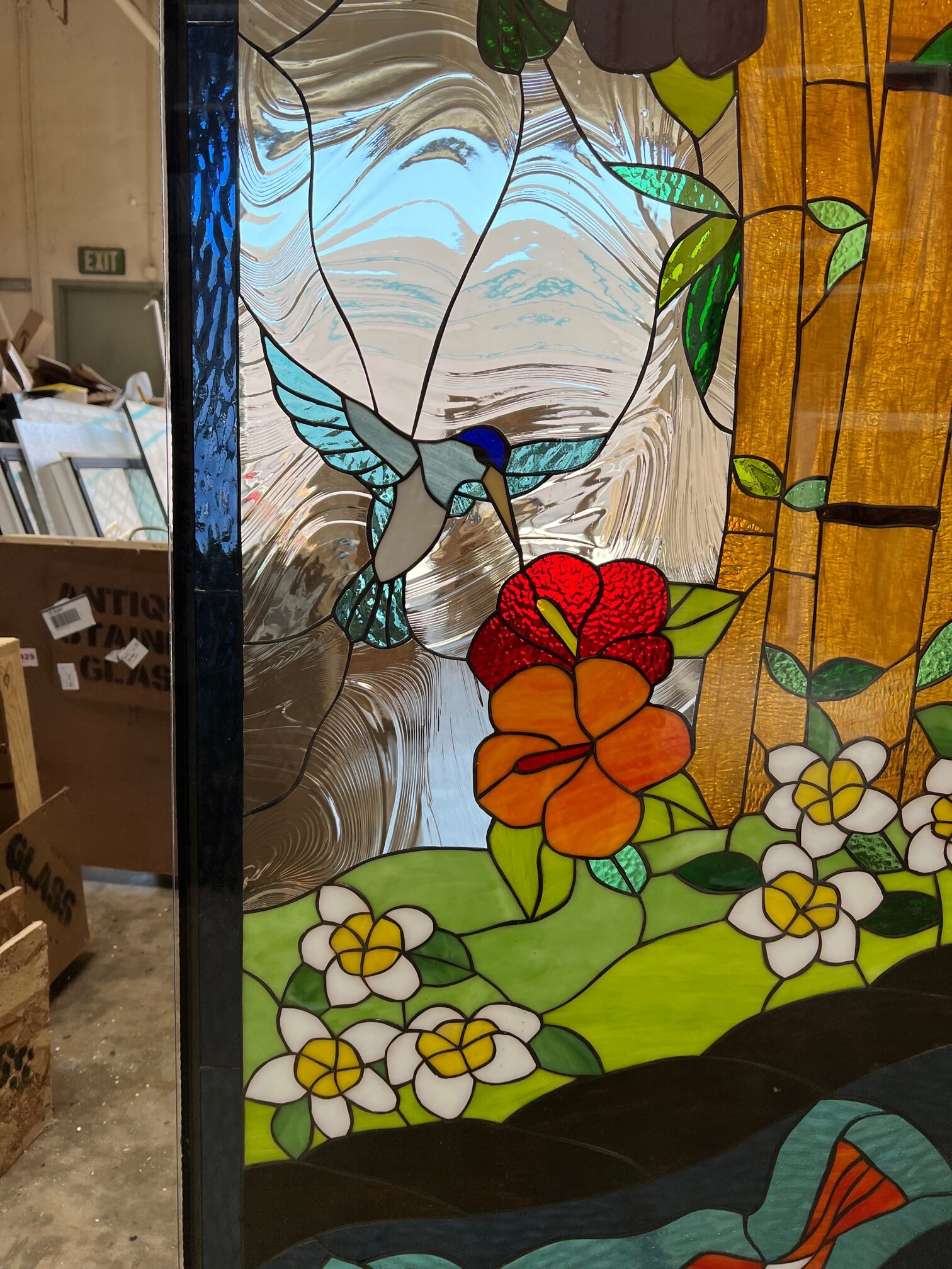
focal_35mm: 26
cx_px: 476
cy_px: 634
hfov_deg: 53.1
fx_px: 953
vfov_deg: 67.3
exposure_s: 1/552
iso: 50
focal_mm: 5.7
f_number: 1.5
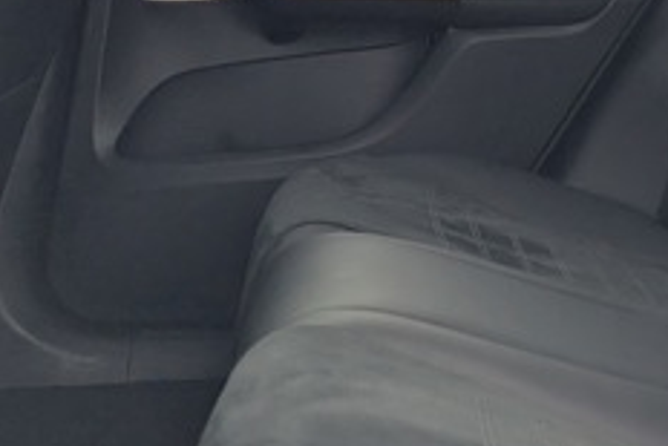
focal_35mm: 86
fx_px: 1597
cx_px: 688
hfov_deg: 22.6
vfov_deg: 14.7
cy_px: -236
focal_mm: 6.9
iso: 23
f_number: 1.68
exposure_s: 1/250
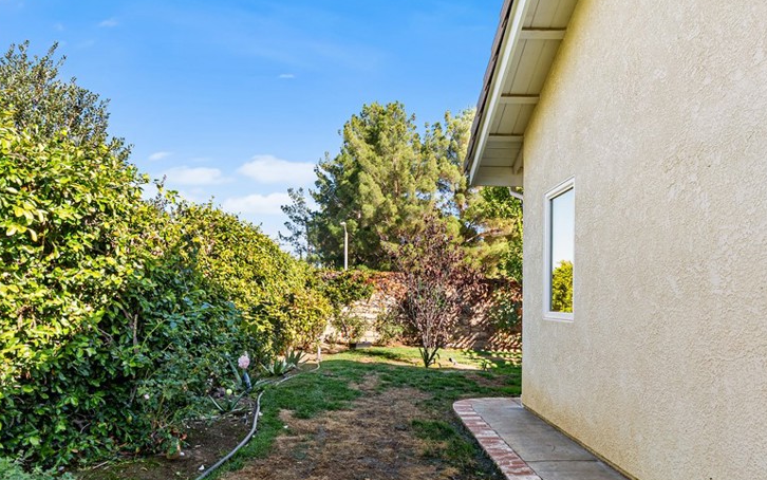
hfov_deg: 77.1
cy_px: 316
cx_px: 390
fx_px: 481
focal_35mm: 23
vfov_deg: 52.1
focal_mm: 16
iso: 200
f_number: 8
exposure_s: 1/40
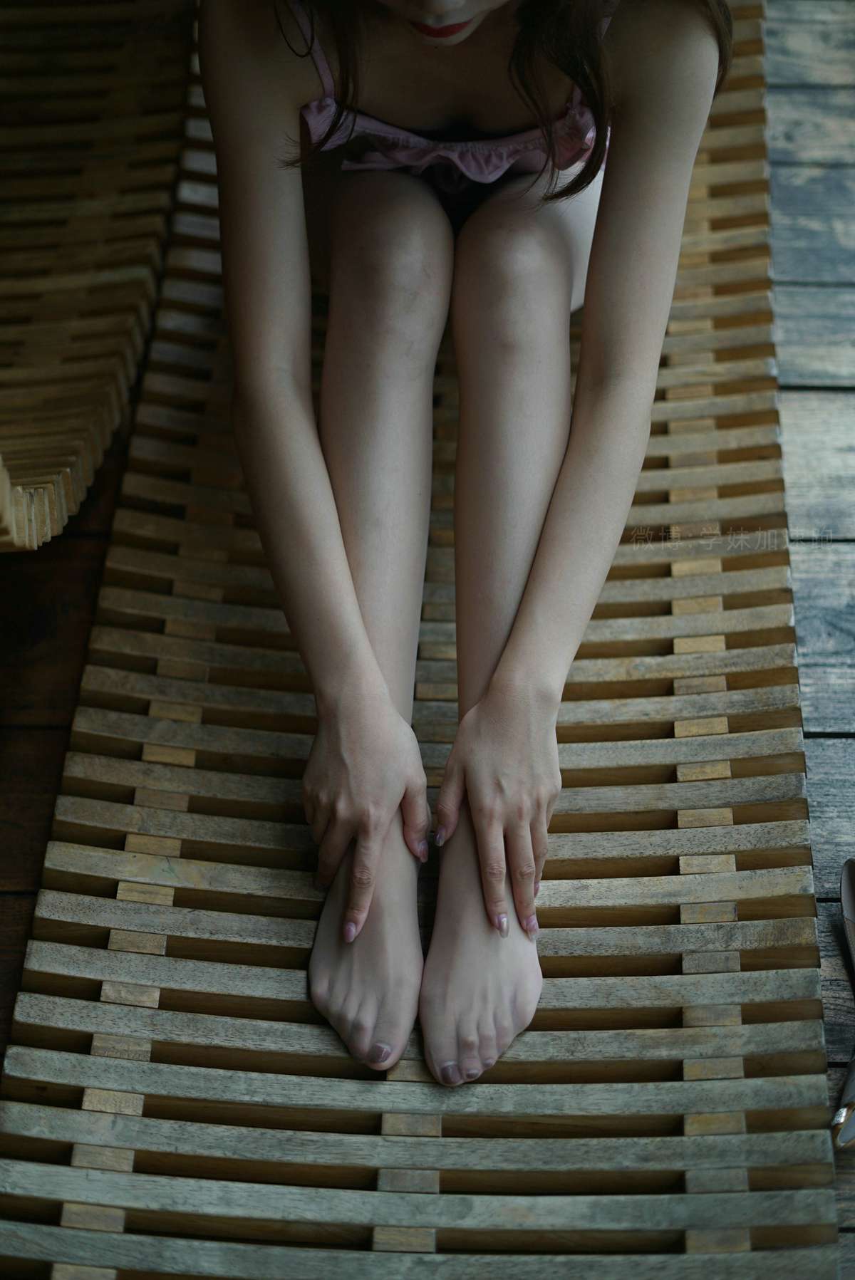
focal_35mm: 50
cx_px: 428
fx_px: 1779
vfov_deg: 39.6
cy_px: 640
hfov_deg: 27.0
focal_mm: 50
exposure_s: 1/250
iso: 200
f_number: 1.8
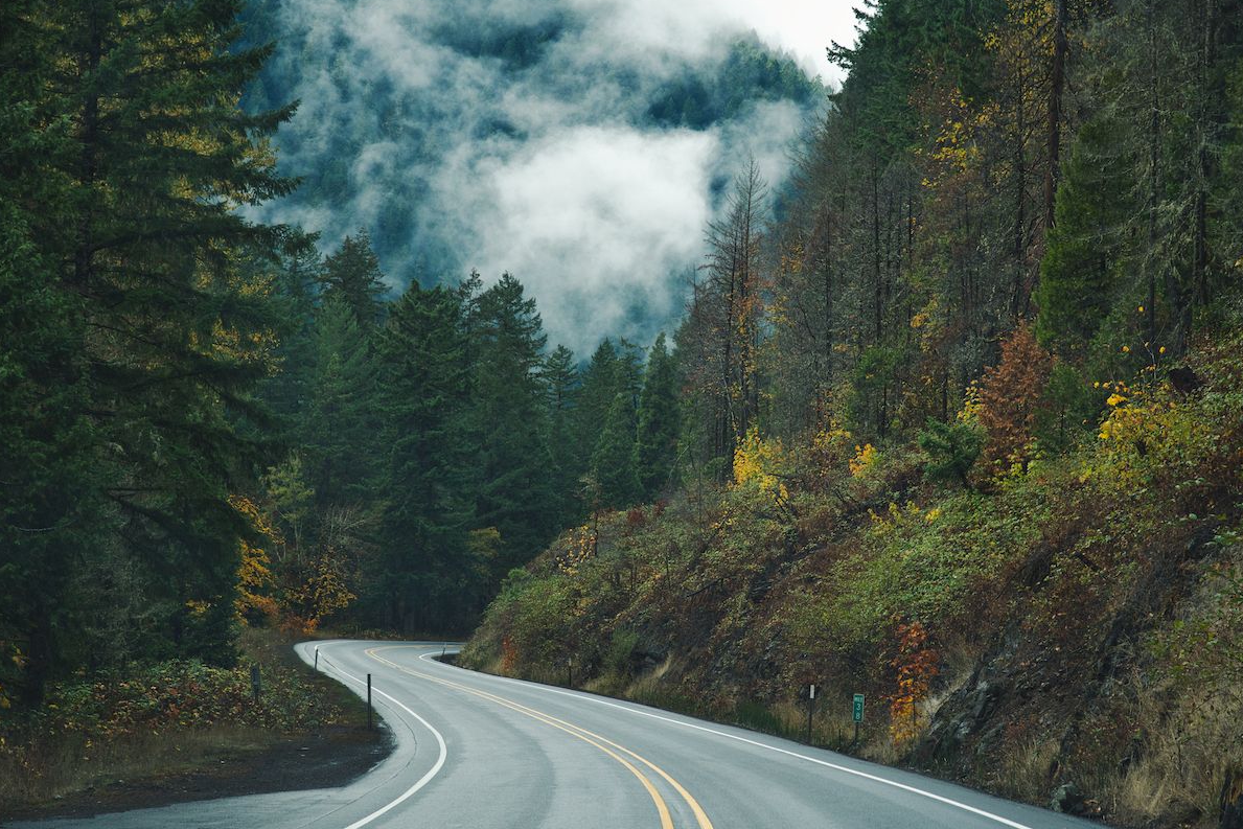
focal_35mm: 106
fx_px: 3660
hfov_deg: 19.3
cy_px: 411
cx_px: 623
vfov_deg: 12.9
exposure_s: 1/1000
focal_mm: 105
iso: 1250
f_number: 5.6
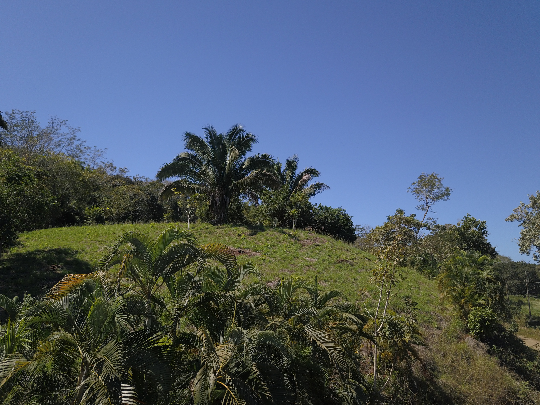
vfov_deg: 53.1
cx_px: 270
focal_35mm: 26
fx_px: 406
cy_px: 202
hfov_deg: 67.3
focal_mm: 4.73
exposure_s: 1/1842
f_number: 2.2
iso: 100
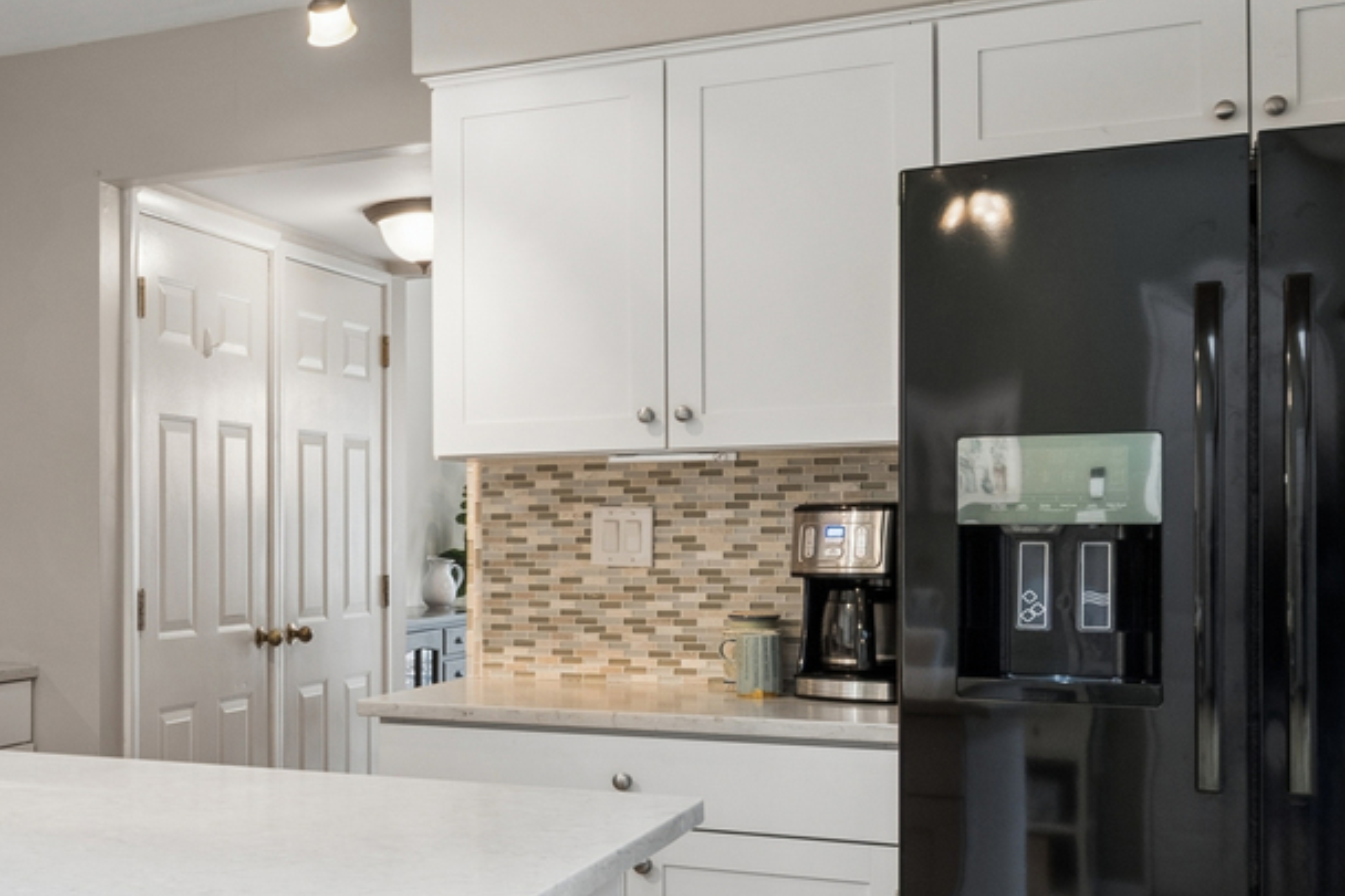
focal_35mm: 48
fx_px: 1793
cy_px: 558
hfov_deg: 36.8
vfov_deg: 28.0
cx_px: -9
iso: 320
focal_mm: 12
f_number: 8
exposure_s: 1/5
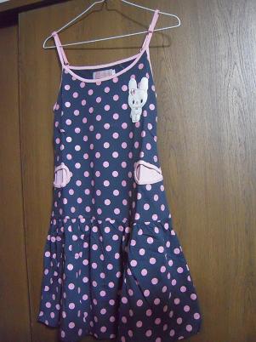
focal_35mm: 28
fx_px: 276
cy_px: 171
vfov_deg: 63.5
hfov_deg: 49.7
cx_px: 128
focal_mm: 5
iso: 1600
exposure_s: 1/50
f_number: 2.7
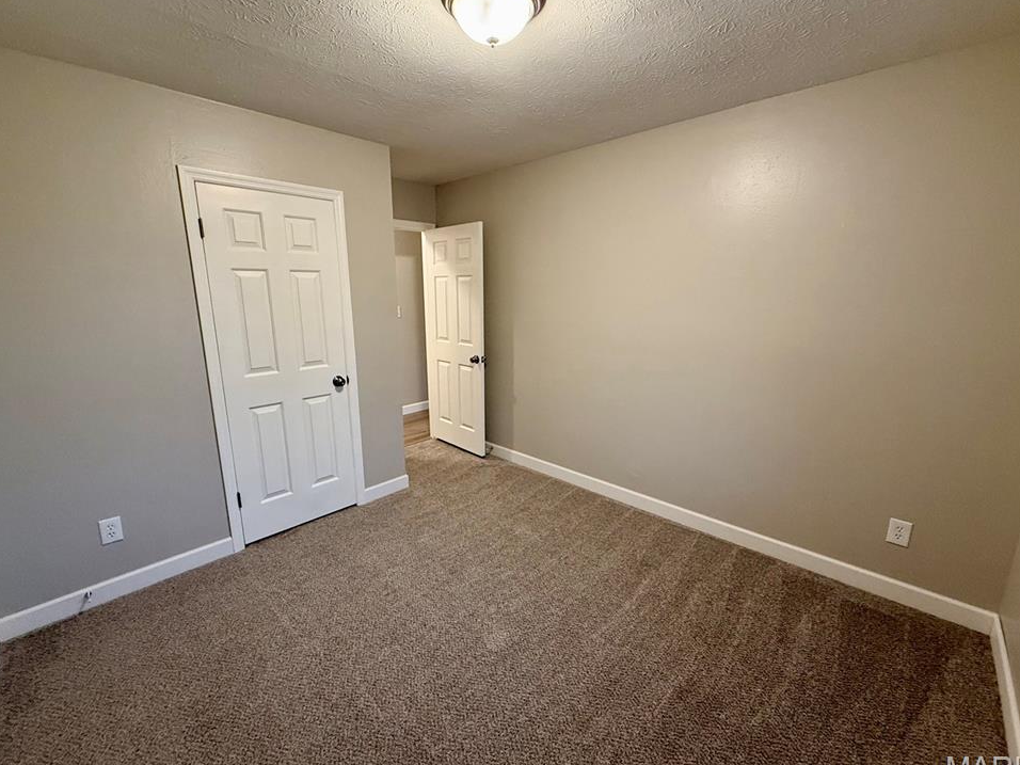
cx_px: 507
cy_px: 381
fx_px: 442
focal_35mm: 15
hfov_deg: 98.2
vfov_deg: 81.7
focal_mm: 2.22
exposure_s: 1/60
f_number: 2.2
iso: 400
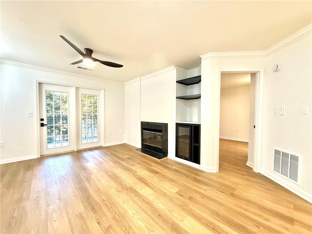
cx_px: 156
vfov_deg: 85.7
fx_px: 126
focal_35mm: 14
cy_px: 117
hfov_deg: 102.1
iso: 320
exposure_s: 1/99
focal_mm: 2.22
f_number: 2.2
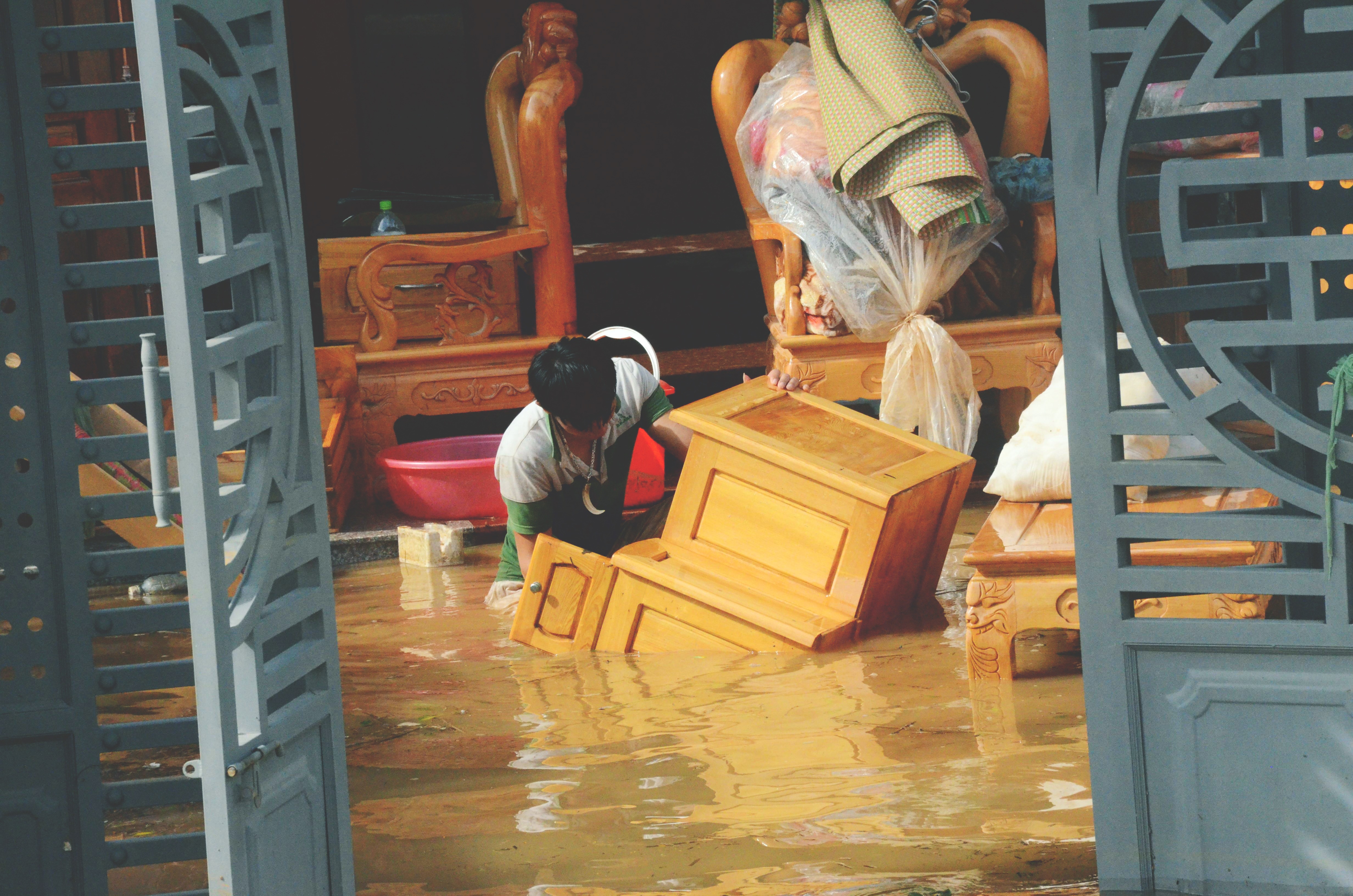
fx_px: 6864
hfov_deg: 11.3
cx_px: 676
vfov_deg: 7.5
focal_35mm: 183
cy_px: 448
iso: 3200
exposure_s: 1/2000
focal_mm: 122
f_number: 11
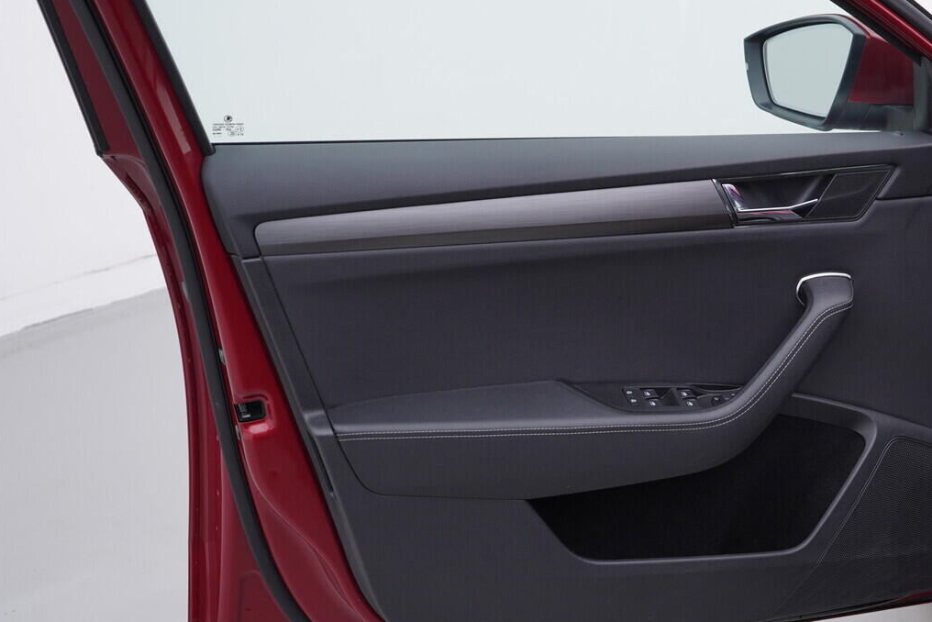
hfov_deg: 38.4
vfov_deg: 26.5
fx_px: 1321
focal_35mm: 51
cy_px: 288
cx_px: 627
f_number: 3.5
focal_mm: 24
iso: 125
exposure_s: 1/60
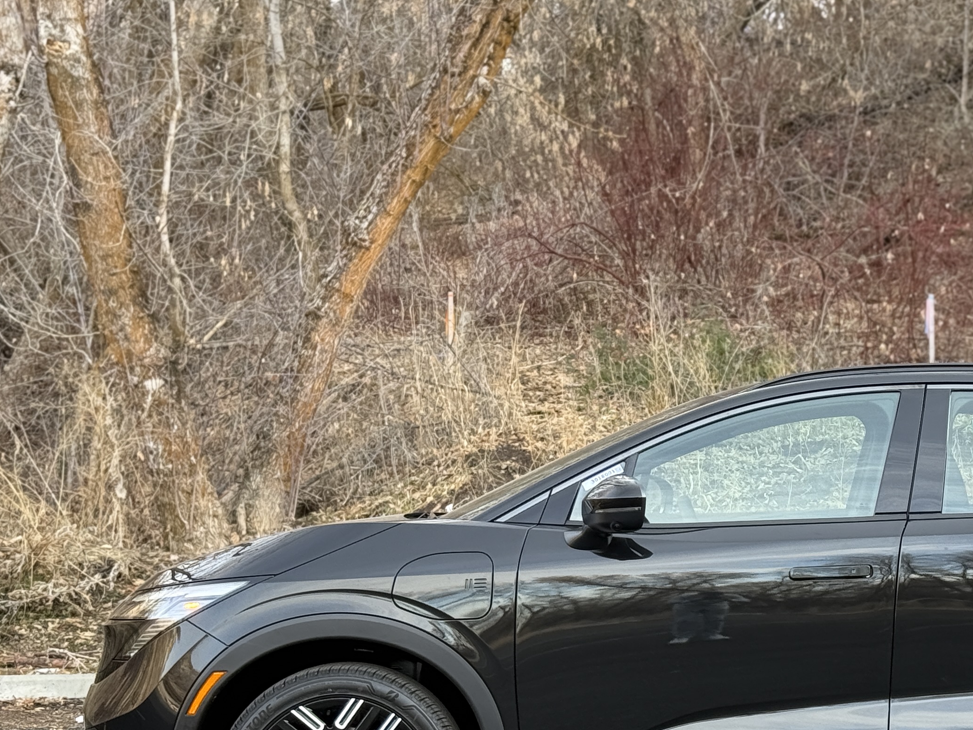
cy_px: 392
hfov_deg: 20.7
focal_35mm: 93
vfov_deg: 15.9
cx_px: 840
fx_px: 2614
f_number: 1.78
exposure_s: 1/340
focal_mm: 6.76
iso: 80
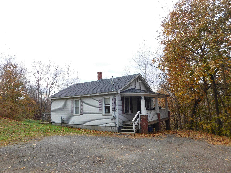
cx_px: 116
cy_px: 86
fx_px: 153
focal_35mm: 23
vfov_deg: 58.9
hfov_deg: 73.9
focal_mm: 4
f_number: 3
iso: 125
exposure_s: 1/320
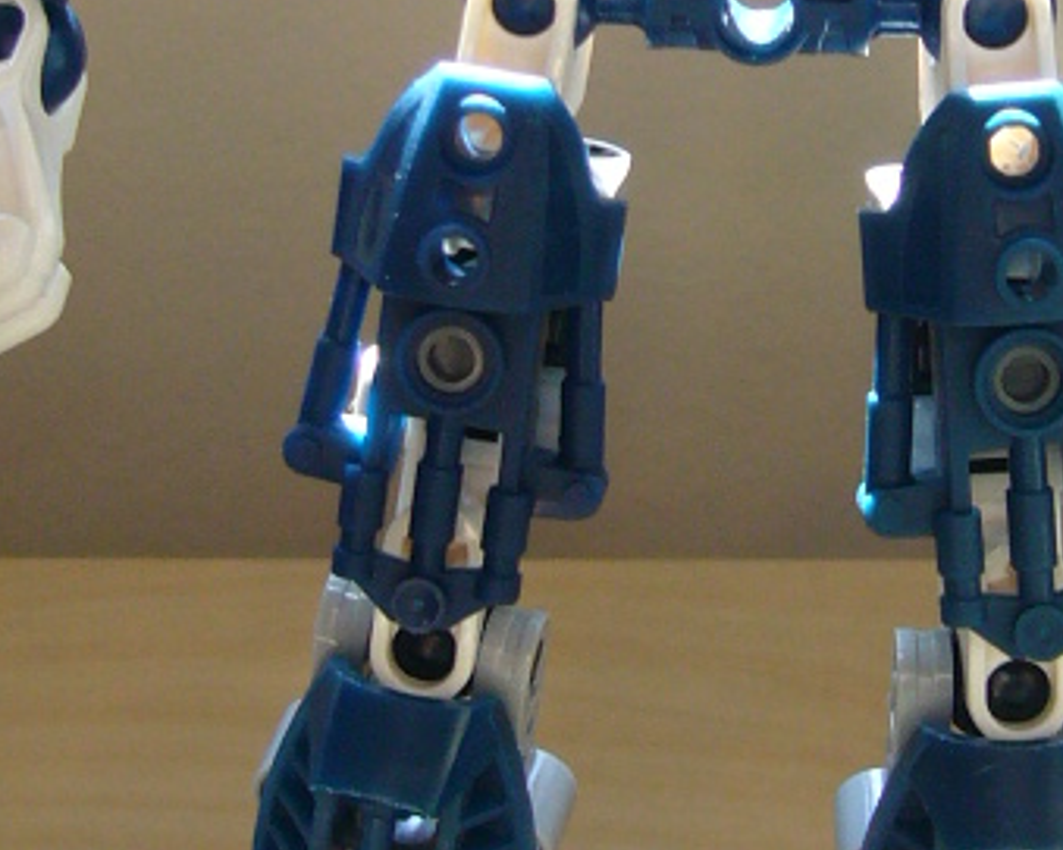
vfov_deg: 11.9
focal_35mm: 129
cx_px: 765
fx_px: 4057
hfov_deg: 14.9
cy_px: 301
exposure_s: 1/100
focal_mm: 5.8
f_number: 2.8
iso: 100
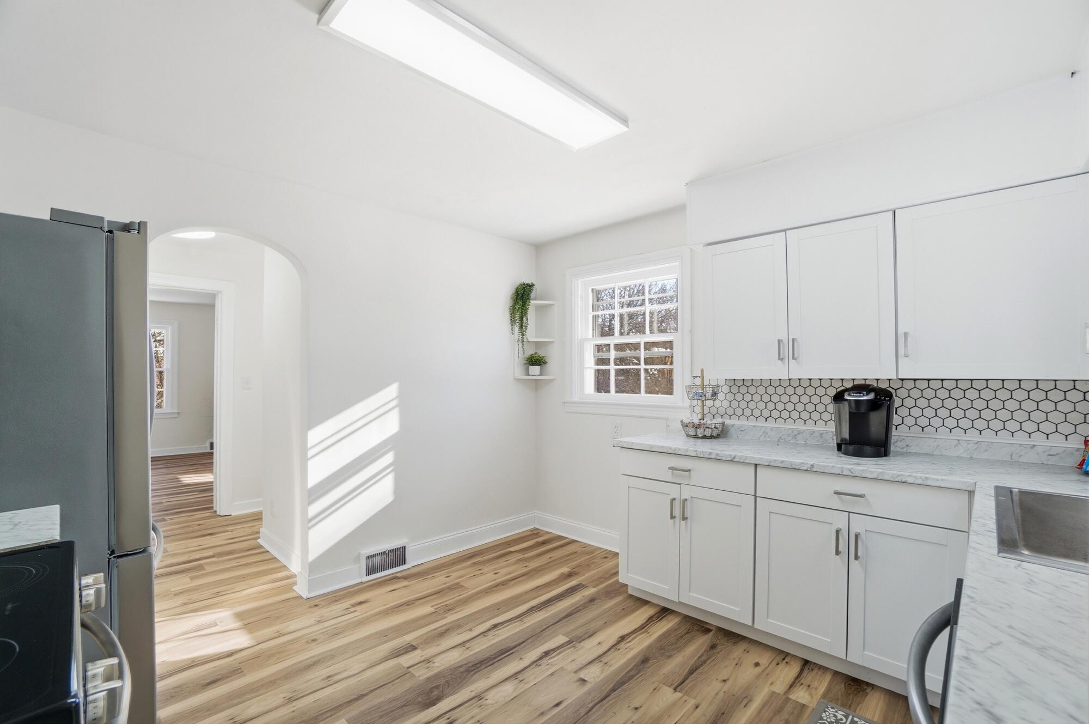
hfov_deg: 100.4
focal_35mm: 15
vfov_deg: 77.2
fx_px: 453
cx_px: 544
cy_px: 362
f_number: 4
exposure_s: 1/1600
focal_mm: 10
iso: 100
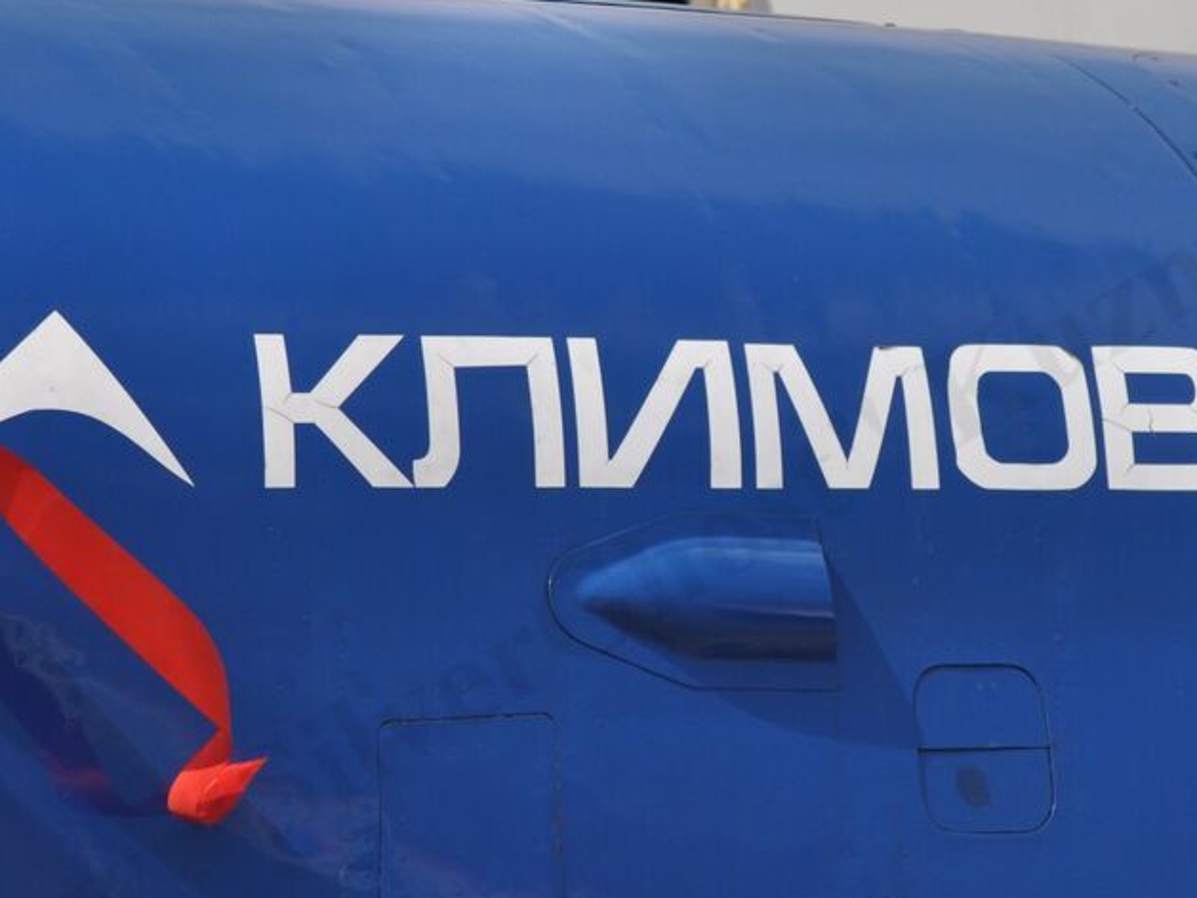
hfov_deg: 4.4
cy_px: 486
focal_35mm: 455
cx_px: 791
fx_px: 15733
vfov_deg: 3.3
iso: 200
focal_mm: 155
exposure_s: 1/1000
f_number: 8
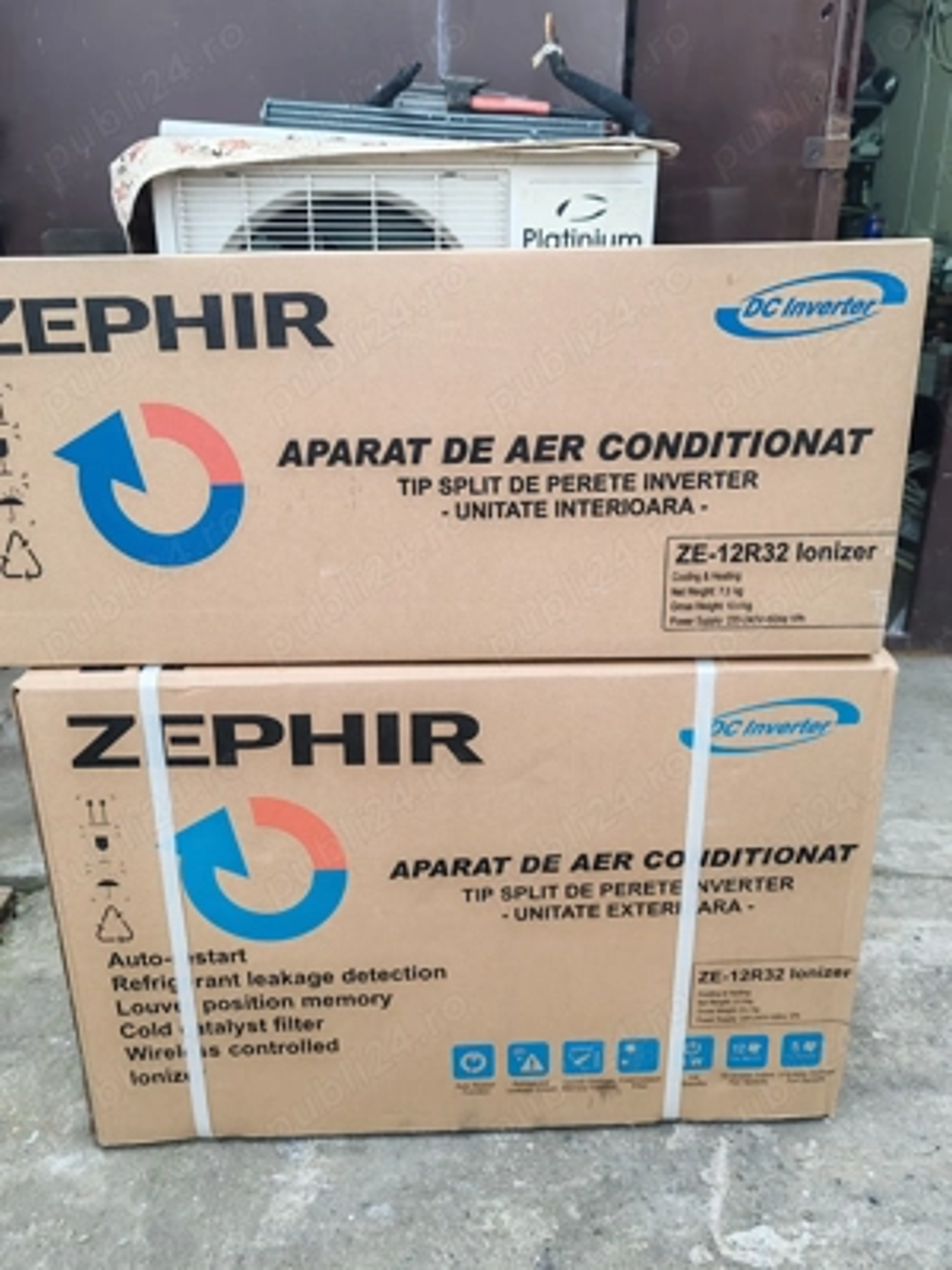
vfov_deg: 65.3
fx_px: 990
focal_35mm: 27
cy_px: 635
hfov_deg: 51.4
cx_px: 476
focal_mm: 6.12
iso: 125
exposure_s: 1/100
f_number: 1.9
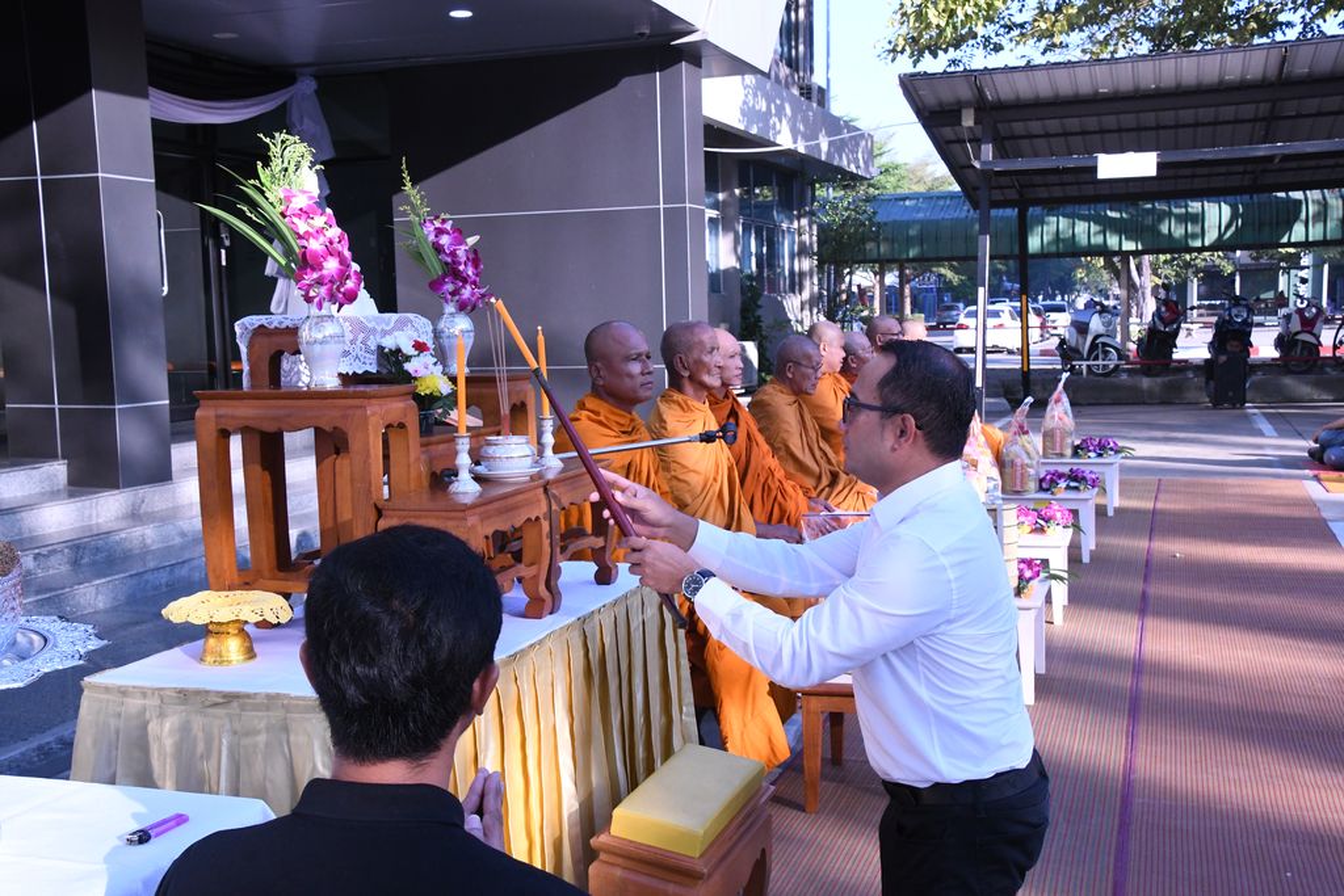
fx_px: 1456
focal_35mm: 39
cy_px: 448
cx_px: 672
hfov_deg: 49.5
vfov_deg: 34.2
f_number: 13
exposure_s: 1/640
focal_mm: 26
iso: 2500
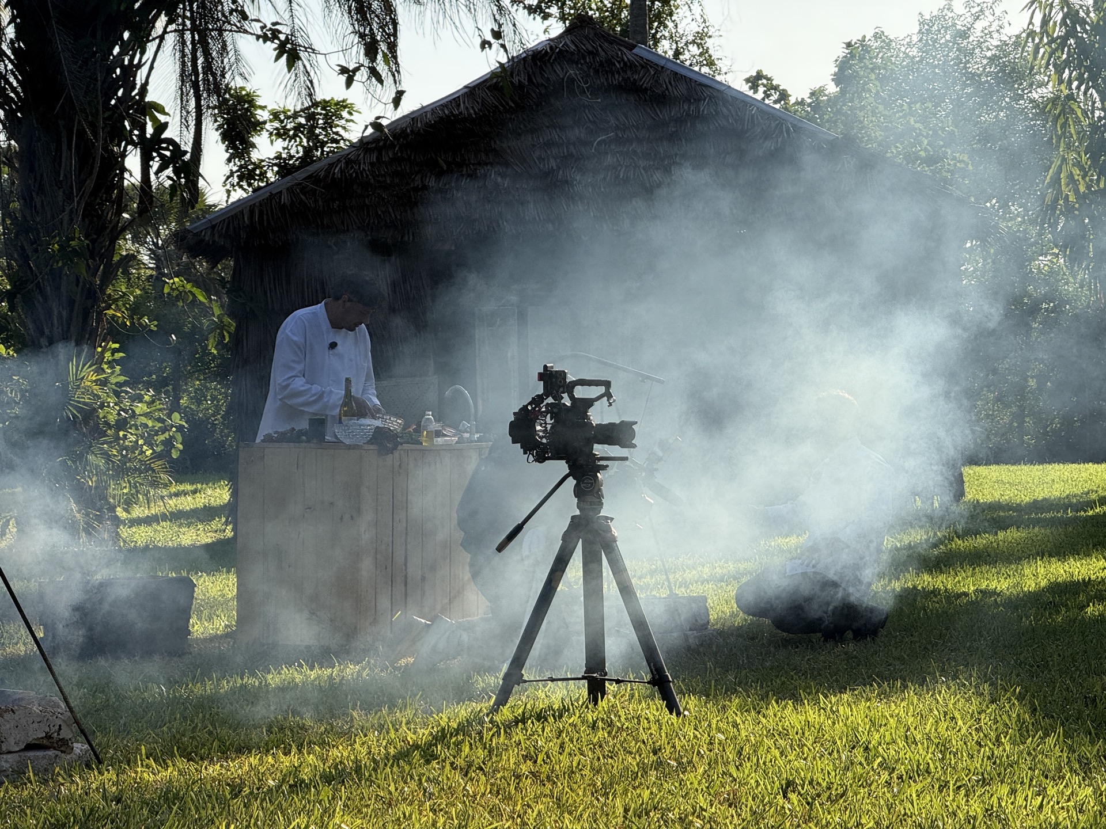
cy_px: 414
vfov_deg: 12.3
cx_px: 553
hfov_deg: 16.4
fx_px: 3834
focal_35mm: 120
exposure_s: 1/1271
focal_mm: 15.66
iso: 50
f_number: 2.8
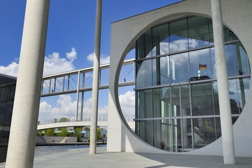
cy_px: 84
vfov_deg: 41.1
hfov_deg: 58.7
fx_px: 224
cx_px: 126
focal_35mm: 32
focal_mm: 32
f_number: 11
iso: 200
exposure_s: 1/400
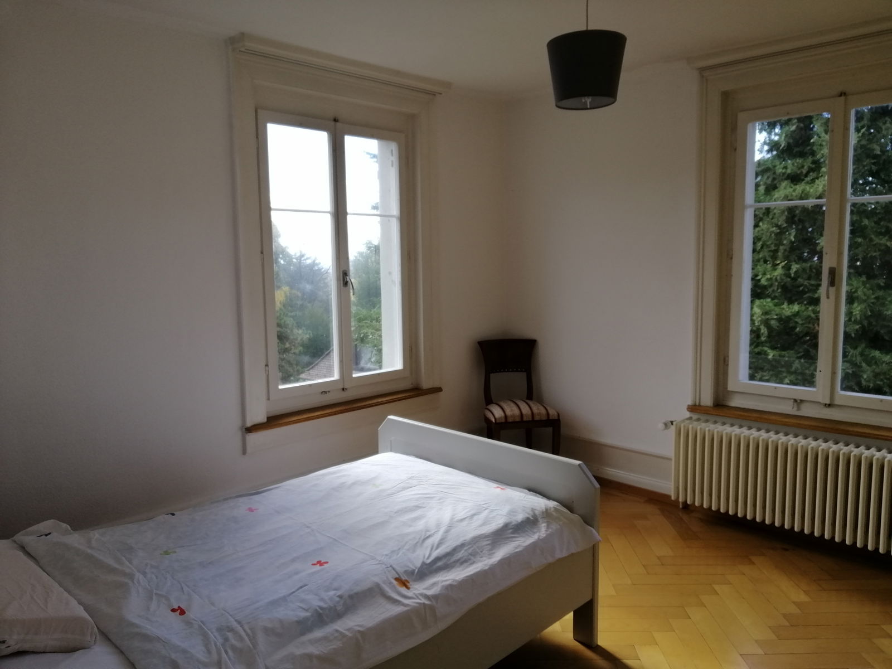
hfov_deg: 67.3
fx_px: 670
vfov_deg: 53.1
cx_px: 446
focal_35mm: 26
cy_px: 334
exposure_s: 1/177
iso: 50
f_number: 2.2
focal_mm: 3.81
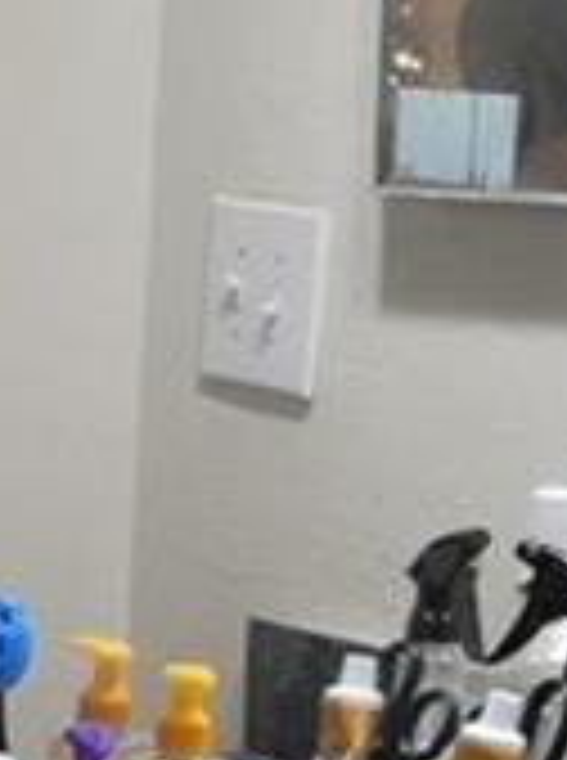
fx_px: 3201
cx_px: -374
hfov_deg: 9.7
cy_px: 915
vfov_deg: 13.2
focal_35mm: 146
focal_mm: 11
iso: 125
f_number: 1.8
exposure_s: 1/30
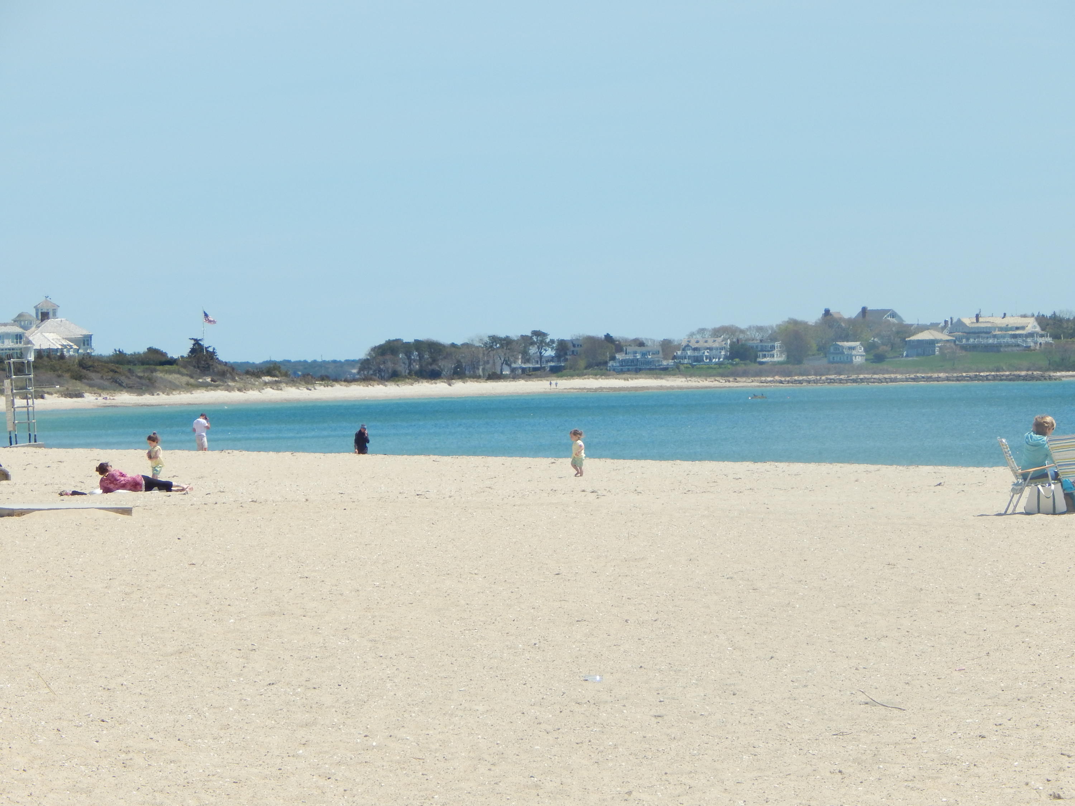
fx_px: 7764
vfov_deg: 5.9
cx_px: 538
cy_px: 403
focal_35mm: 250
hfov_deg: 7.9
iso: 125
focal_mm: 44.9
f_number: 5.6
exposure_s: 1/640
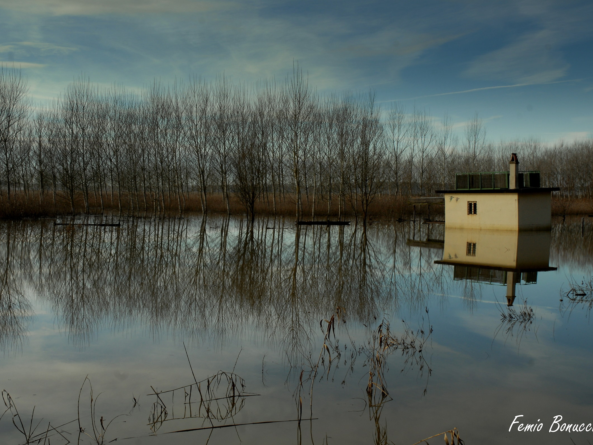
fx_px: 814
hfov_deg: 40.0
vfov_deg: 30.5
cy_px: 223
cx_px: 277
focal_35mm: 48
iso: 200
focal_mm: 29
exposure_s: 1/160
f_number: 13
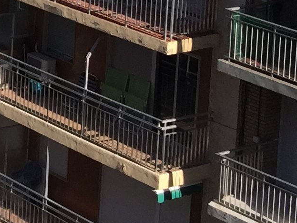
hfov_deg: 11.7
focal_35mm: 152
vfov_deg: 9.1
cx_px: -287
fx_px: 1304
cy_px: -242
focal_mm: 4.15
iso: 40
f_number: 2.2
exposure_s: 1/2326
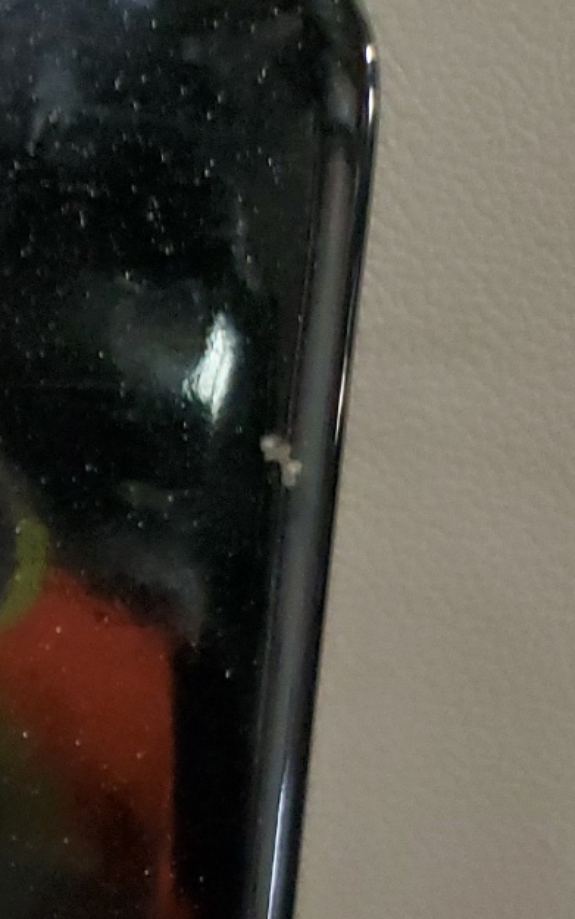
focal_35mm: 94
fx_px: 2355
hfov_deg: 12.3
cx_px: -569
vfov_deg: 18.7
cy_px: 1490
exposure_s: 1/40
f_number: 1.5
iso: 311
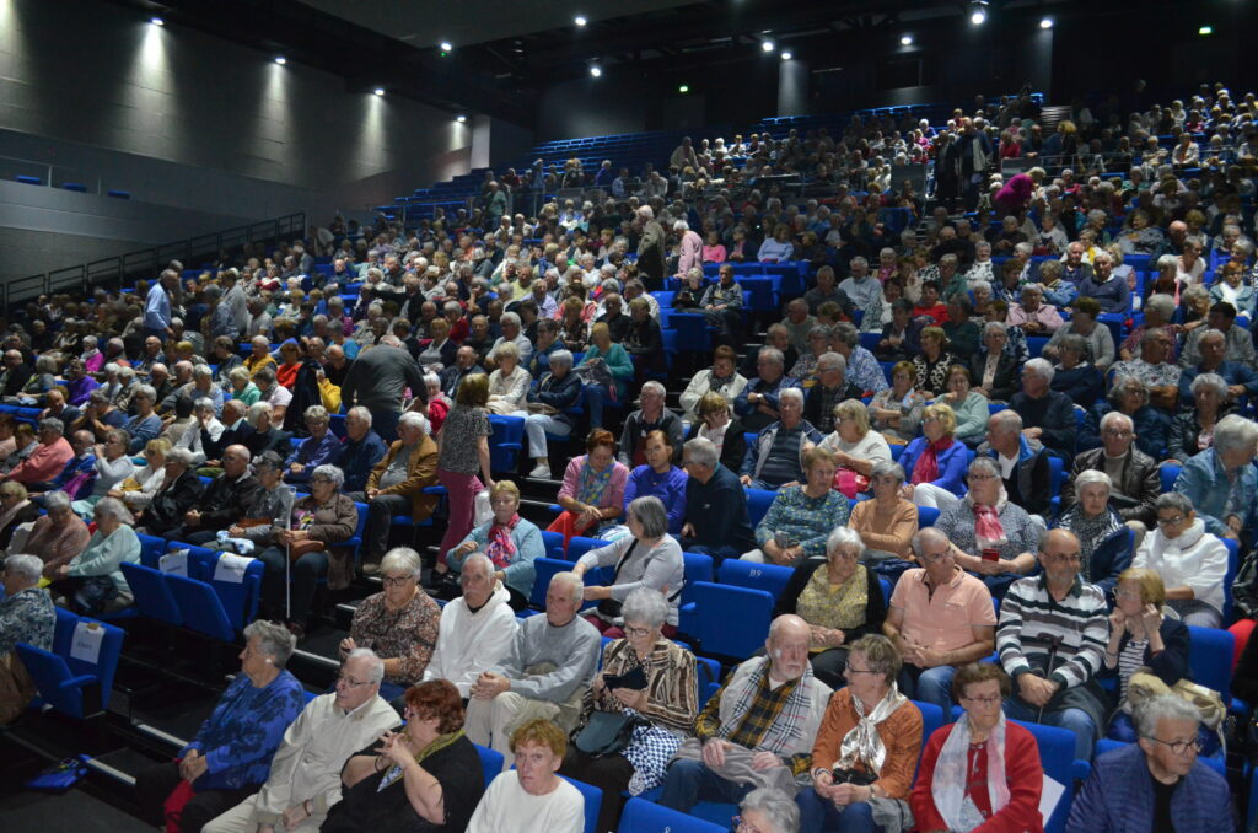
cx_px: 629
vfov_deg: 47.7
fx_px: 941
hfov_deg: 67.5
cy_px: 416
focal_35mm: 27
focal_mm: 18
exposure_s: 1/60
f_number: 3.5
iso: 3200
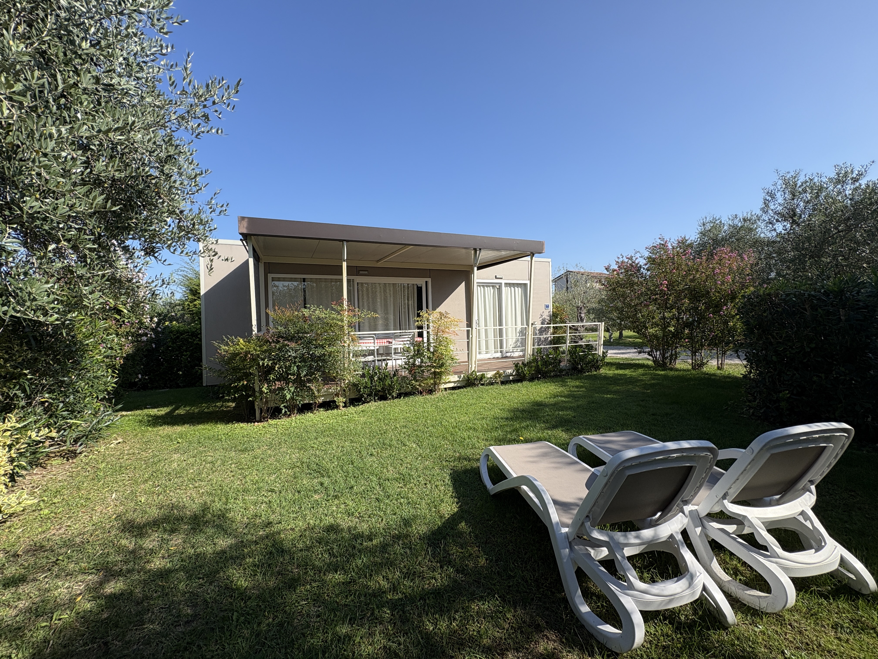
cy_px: 330
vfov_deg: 85.7
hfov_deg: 102.1
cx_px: 439
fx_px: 355
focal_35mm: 14
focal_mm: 2.22
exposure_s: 1/1323
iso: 50
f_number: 2.2
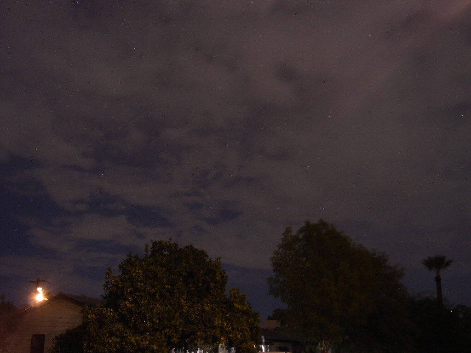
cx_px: 236
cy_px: 176
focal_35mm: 38
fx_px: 517
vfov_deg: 37.7
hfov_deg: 49.0
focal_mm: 8
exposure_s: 8
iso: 100
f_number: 2.8
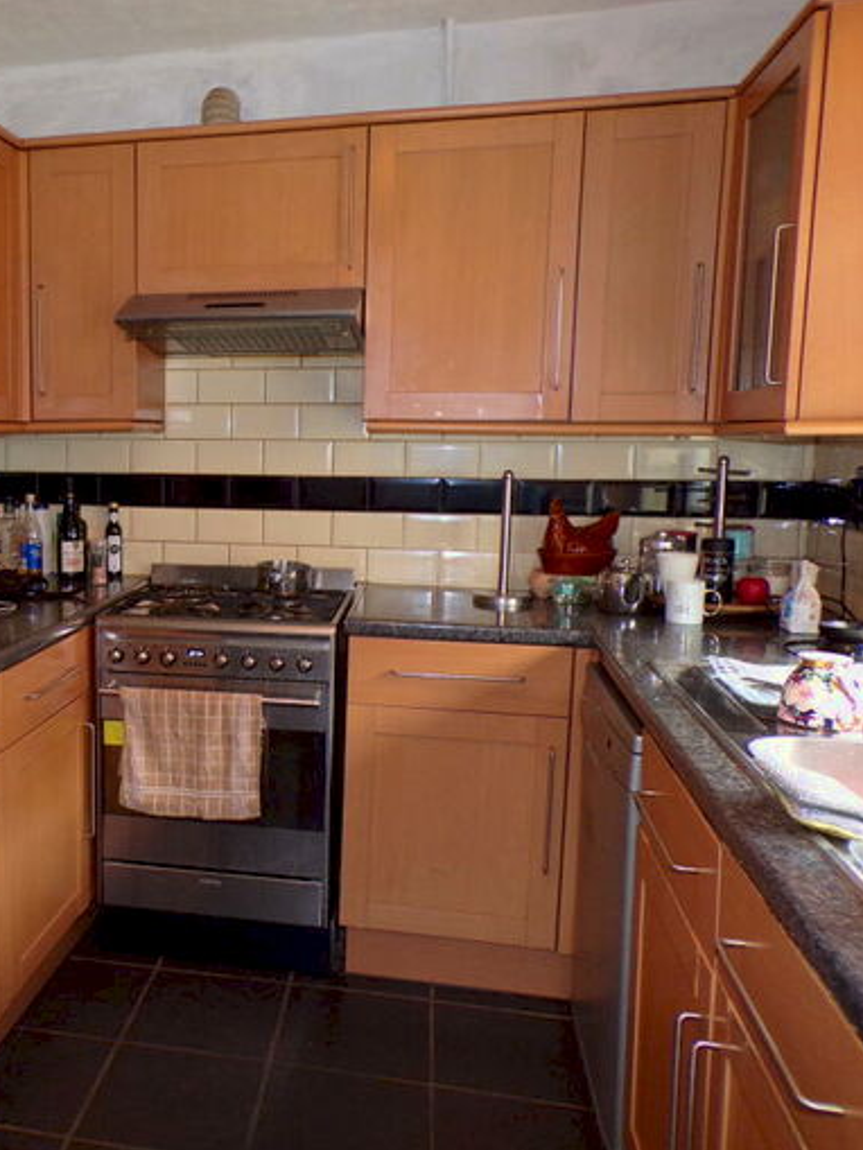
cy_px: 568
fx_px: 1096
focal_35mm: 33
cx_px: 181
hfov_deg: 41.3
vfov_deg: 55.3
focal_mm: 4.3
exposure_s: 1/34
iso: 200
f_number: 3
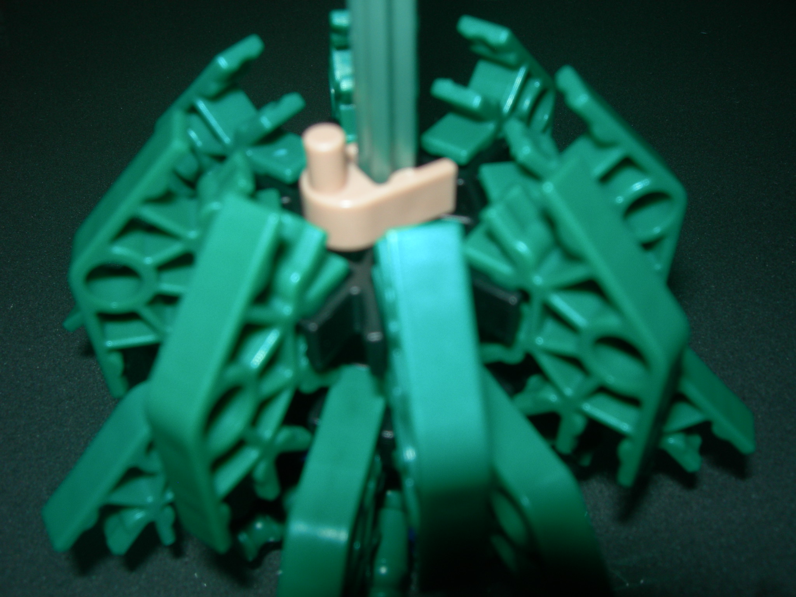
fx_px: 874
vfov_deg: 37.7
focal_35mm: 38
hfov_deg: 49.0
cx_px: 398
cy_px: 298
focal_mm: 7.8
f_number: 4.8
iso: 50
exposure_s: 1/60.1
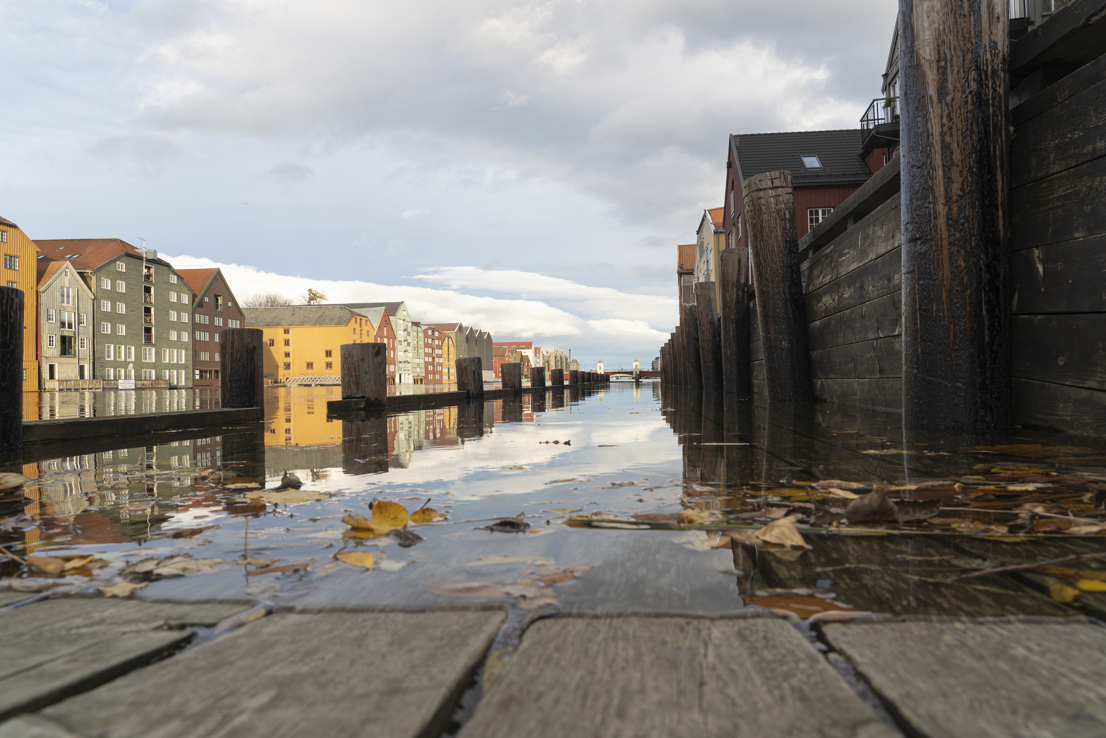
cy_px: 369
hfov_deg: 73.7
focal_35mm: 24
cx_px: 553
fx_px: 737
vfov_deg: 53.1
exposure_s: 1/50
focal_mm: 24
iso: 100
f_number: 10
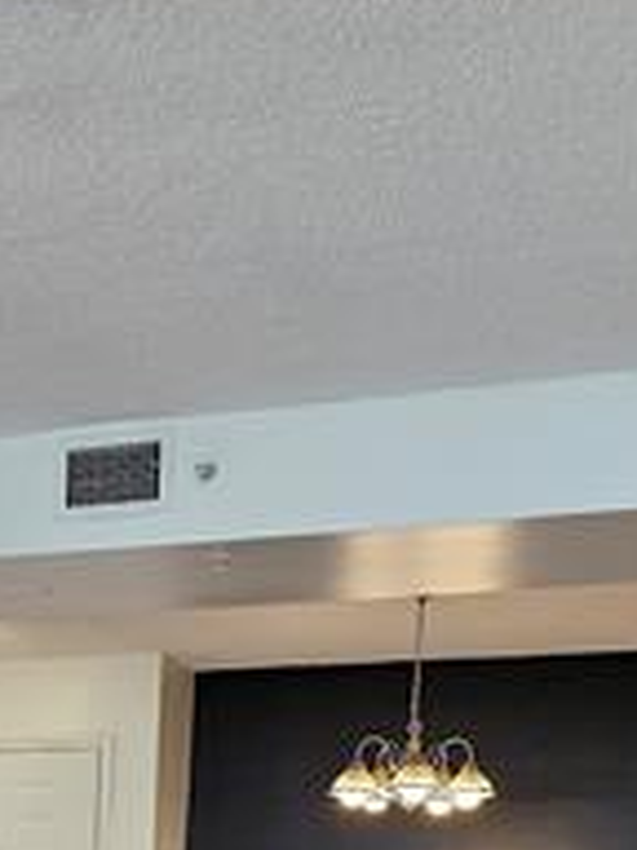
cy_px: 1129
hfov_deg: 19.5
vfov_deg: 23.6
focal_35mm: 72
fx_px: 1767
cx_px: -84
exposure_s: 1/120
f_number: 1.7
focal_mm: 6.3
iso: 200
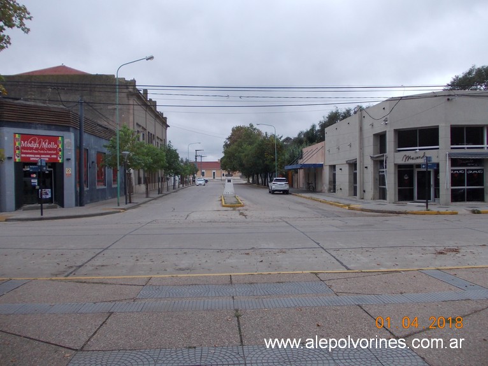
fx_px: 395
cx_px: 244
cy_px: 183
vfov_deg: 49.7
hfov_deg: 63.5
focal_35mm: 28
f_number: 5.4
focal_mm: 4
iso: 80
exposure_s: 1/250
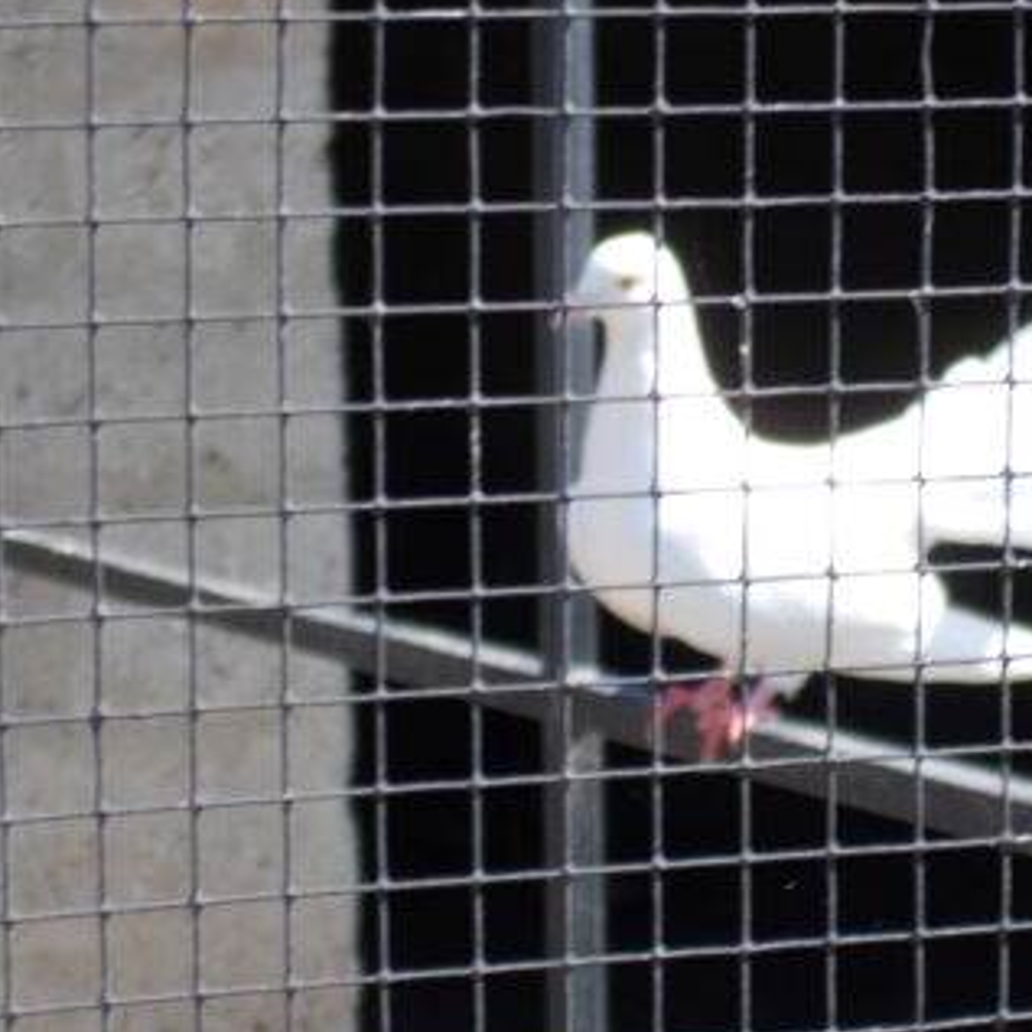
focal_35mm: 174
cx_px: 778
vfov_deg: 10.0
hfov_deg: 10.0
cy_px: 511
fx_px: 5869
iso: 80
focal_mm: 23
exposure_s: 1/60
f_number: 6.5
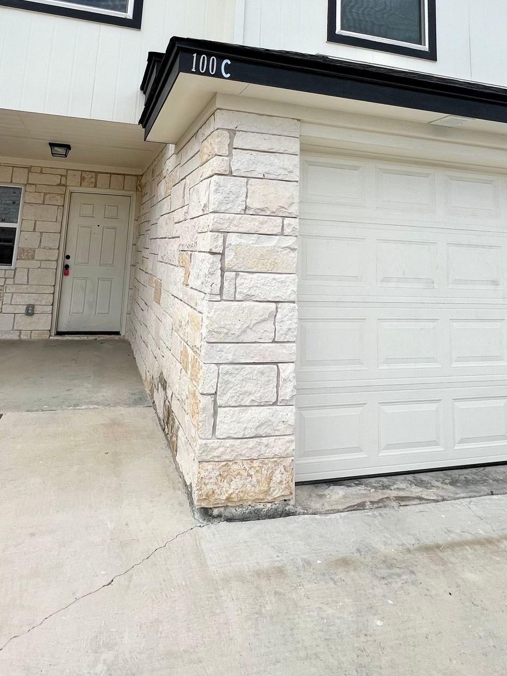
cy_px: 172
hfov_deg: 65.8
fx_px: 391
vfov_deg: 76.0
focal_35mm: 20
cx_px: 227
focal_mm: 1.57
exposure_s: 1/1340
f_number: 1.8
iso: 32
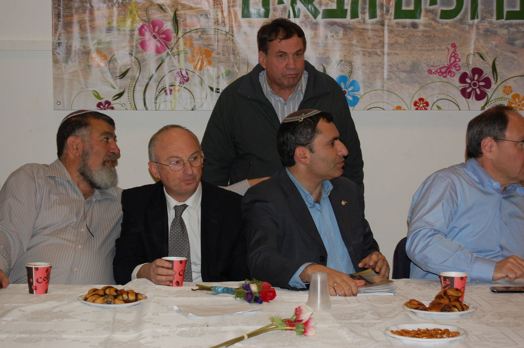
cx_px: 262
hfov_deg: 24.6
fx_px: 1199
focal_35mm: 82
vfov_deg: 16.5
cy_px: 174
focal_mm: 55
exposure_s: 1/60
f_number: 5.6
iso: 400
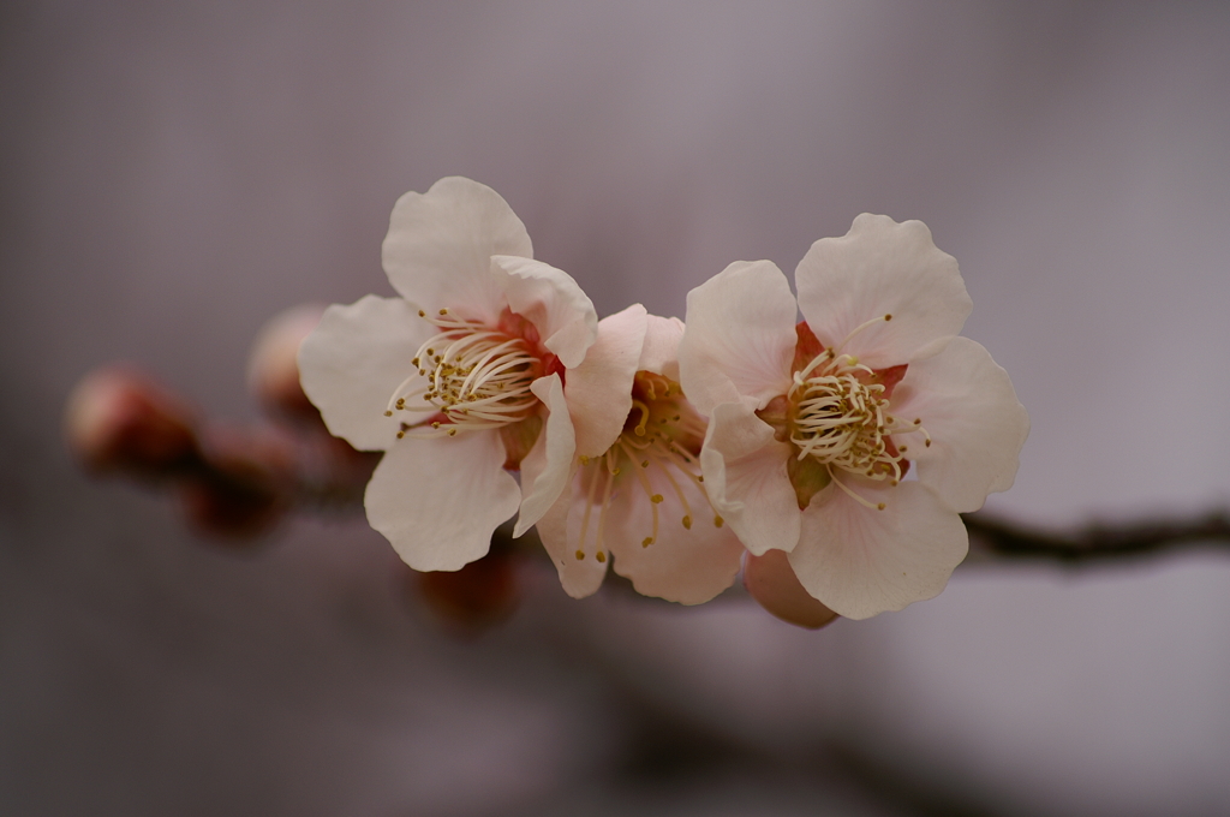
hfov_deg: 6.9
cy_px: 408
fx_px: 10237
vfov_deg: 4.6
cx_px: 615
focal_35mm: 300
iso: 100
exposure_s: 1/640
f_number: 5.6
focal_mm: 200
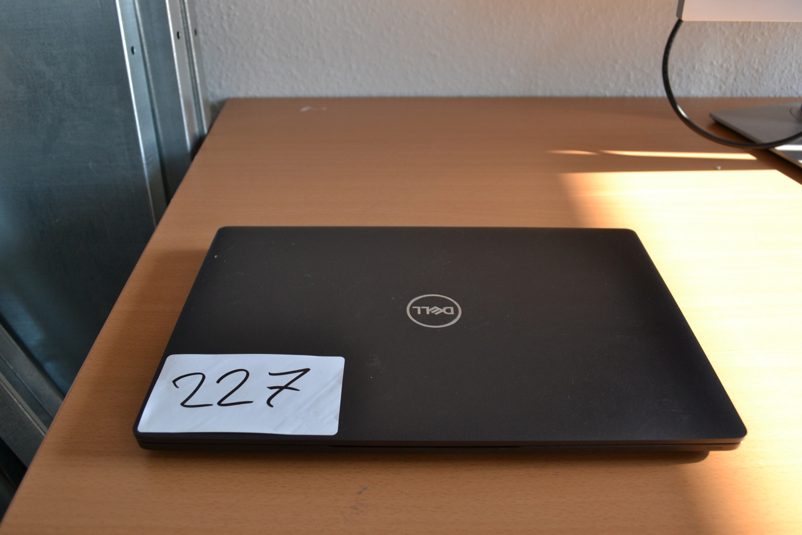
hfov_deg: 61.9
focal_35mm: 30
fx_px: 668
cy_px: 268
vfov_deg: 43.6
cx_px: 401
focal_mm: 20
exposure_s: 1/125
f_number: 5.6
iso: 360
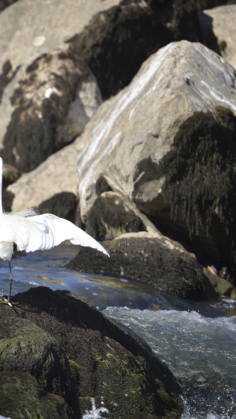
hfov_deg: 1.0
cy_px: 210
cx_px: 8
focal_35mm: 1262
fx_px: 14034
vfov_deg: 1.7
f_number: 5.6
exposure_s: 1/5000
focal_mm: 800
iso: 1000
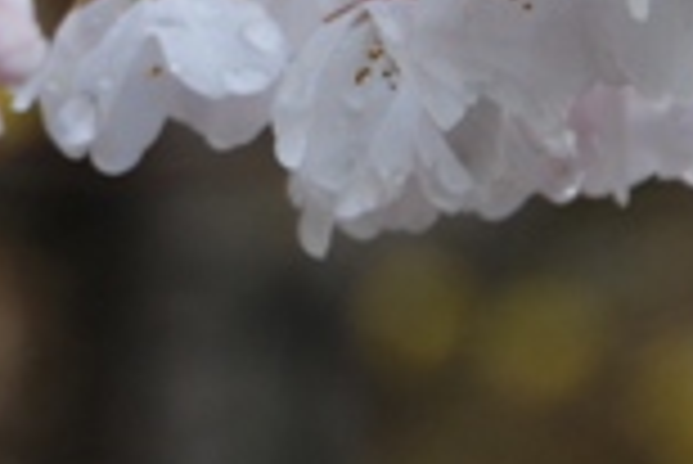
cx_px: -128
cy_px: -331
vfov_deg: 1.4
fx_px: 19634
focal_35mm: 1019
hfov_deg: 2.0
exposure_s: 1/80
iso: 200
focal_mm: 150
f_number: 11
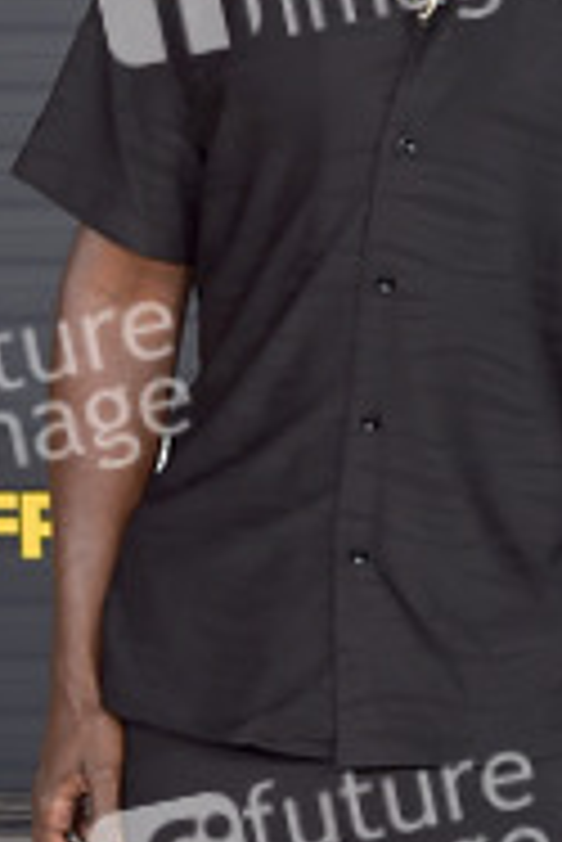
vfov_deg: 21.4
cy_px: 185
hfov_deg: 14.5
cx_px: 452
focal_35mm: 94
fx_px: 2197
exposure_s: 1/250
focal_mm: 44
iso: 400
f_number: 6.3
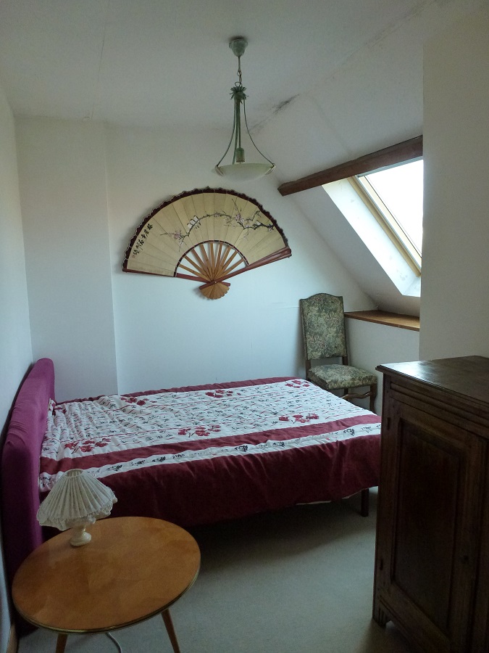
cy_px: 326
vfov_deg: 69.4
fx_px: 471
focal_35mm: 25
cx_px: 244
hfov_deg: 54.9
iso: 400
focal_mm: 4.3
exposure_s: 1/60
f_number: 3.3
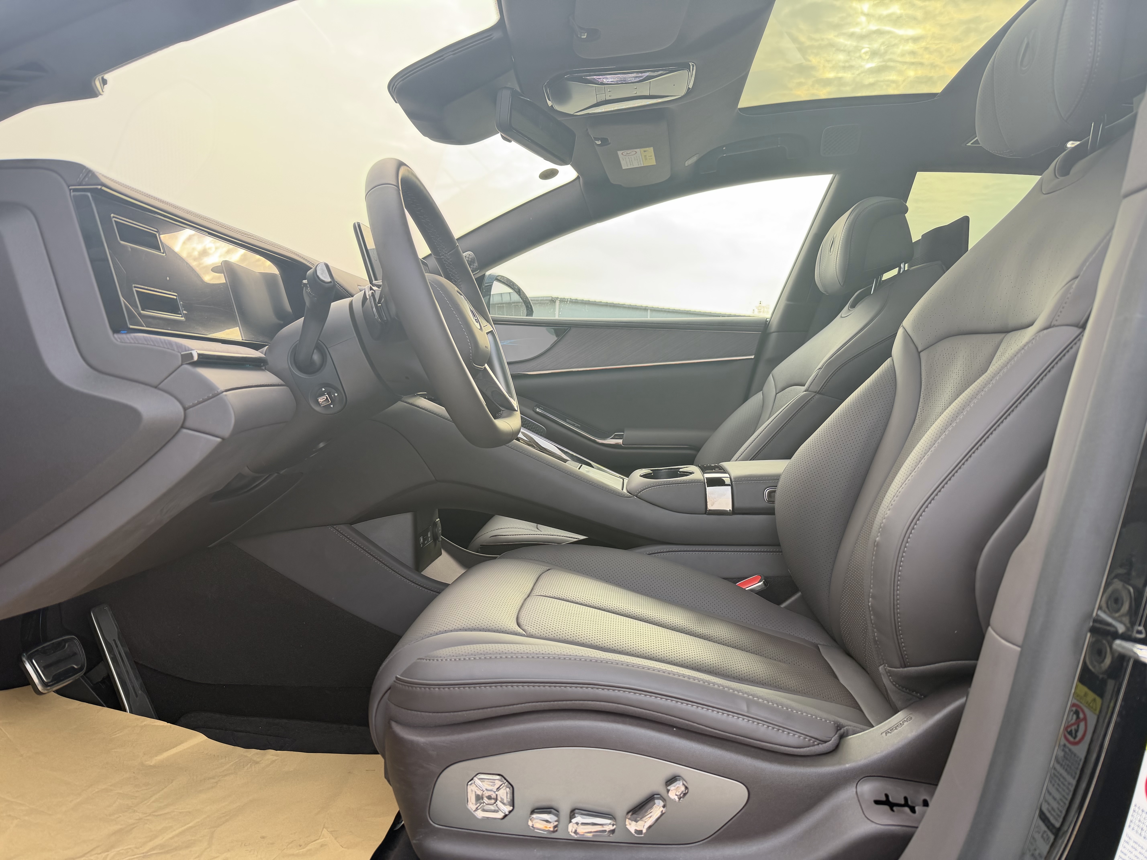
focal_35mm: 24
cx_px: 574
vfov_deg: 56.8
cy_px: 430
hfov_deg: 71.6
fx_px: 795
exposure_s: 1/136
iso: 80
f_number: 1.78
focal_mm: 6.76
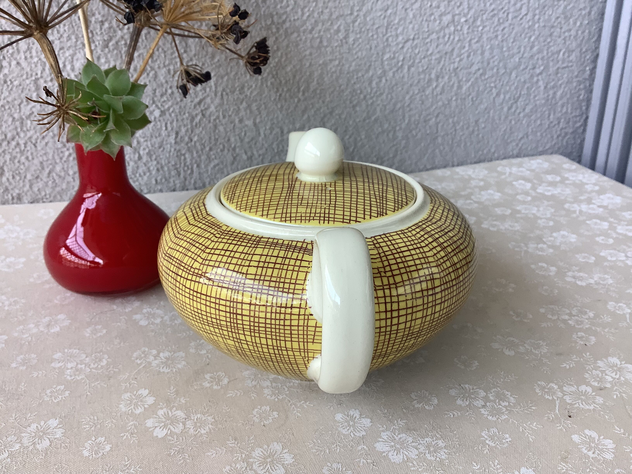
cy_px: 237
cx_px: 316
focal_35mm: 31
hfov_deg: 58.4
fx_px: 566
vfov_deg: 45.4
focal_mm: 3.3
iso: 64
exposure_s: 1/60
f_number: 2.4
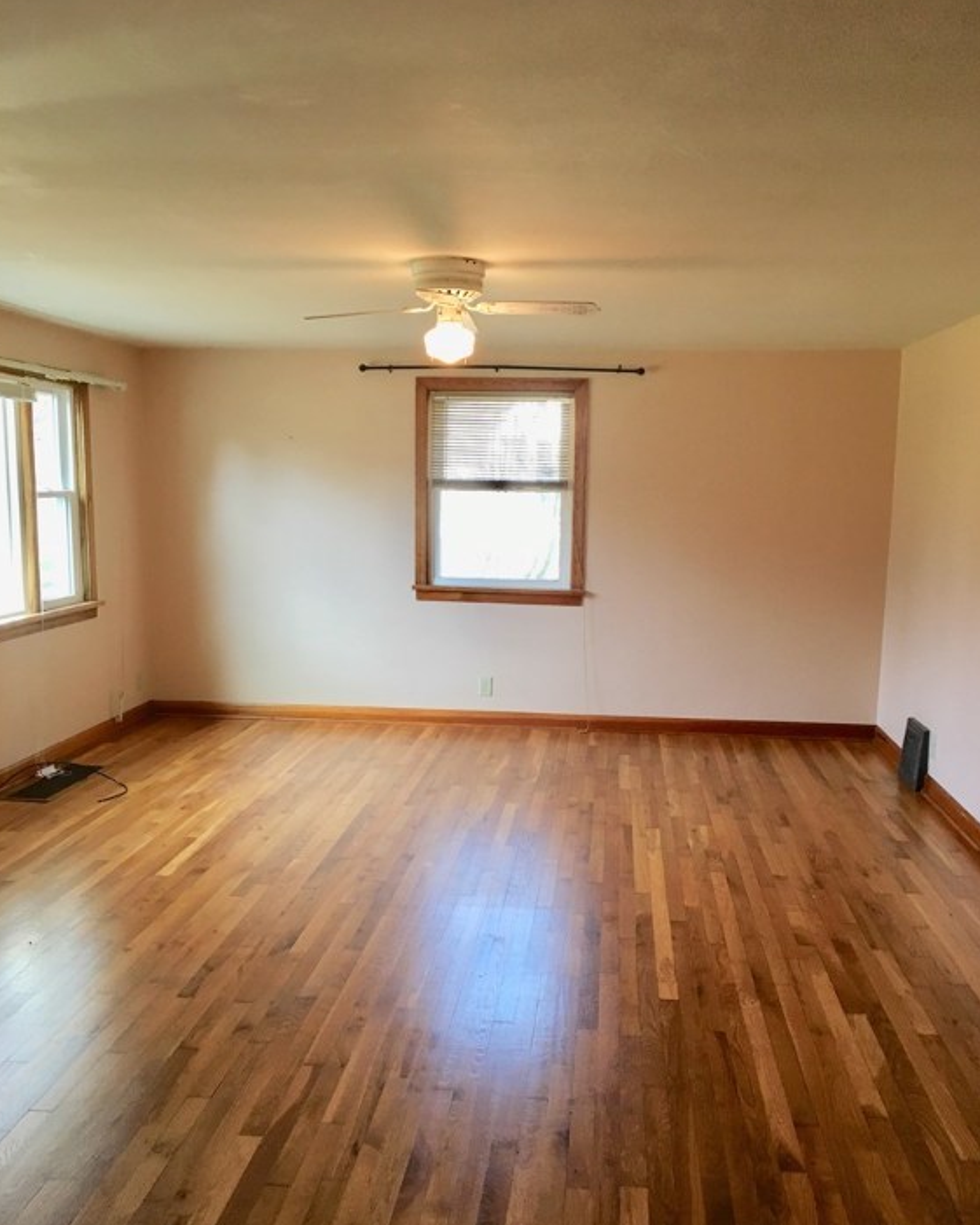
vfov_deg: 57.1
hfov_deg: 47.1
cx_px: 491
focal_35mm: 31
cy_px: 650
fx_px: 1124
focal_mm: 4.15
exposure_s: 1/30
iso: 40
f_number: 2.2
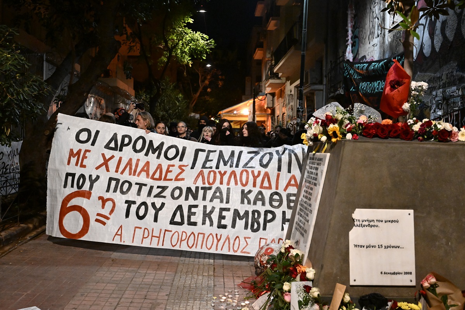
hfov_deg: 51.9
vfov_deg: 35.9
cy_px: 155
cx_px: 232
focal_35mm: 37
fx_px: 478
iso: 12800
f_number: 3.5
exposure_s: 1/250
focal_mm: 37
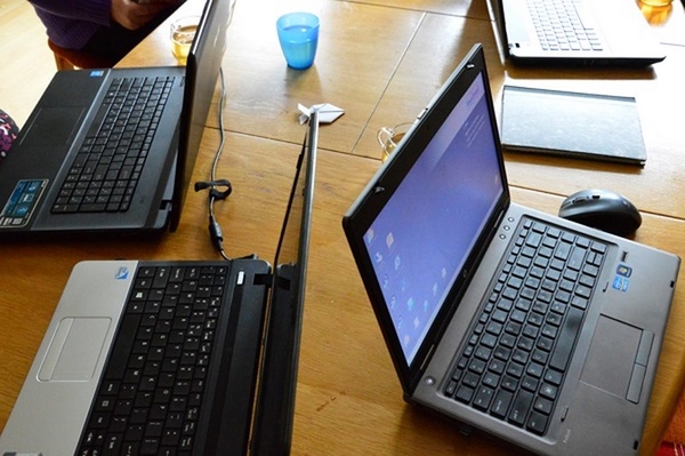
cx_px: 342
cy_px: 228
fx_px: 684
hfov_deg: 53.2
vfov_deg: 36.8
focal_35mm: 36
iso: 6400
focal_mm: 24
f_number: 7.1
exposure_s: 1/60
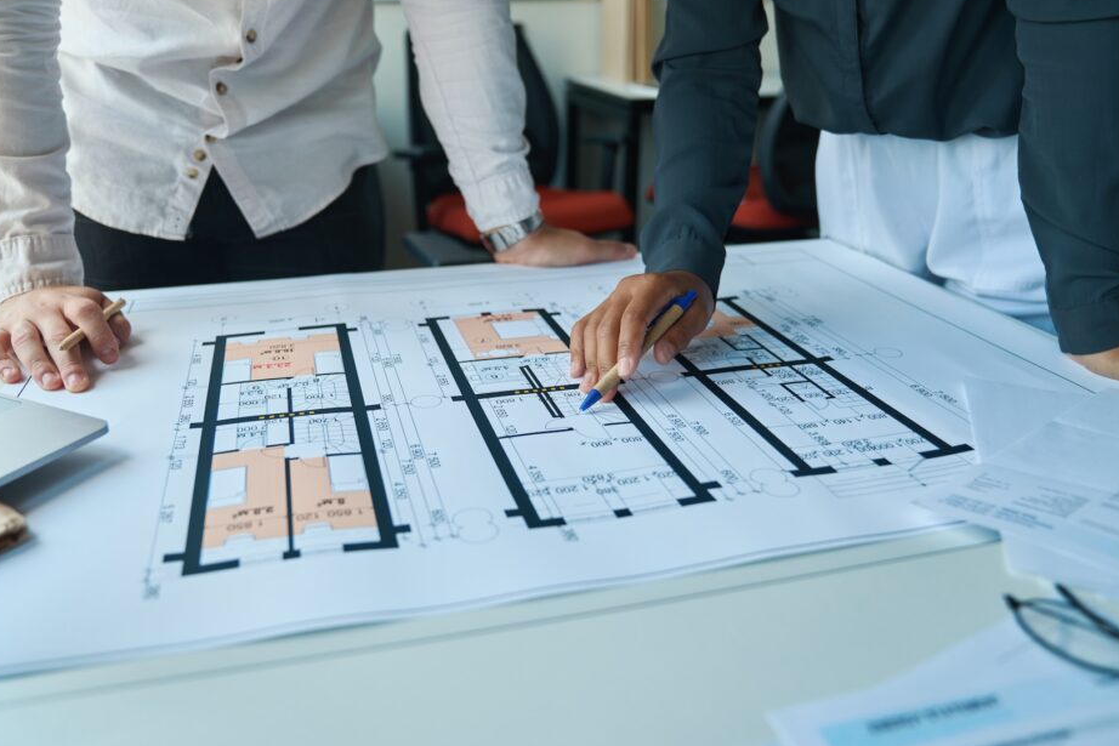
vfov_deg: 43.6
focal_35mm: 30
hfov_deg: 61.9
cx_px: 528
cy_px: 367
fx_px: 933
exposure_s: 1/250
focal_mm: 27
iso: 200
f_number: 2.8
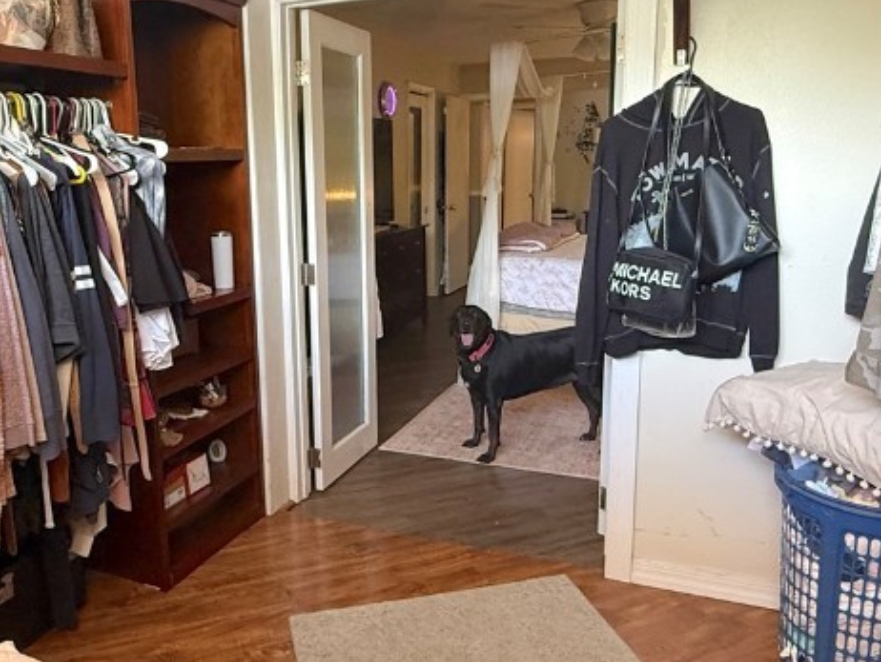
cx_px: 374
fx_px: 789
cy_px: 313
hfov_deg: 58.1
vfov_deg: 45.5
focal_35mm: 31
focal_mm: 2.22
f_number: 2.2
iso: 400
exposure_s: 1/70
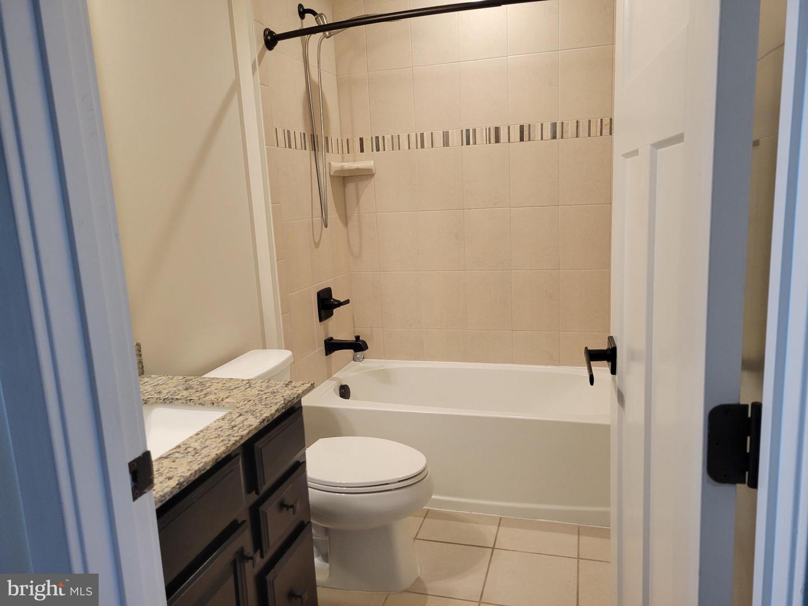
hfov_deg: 67.3
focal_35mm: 26
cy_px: 303
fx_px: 607
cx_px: 404
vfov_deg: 53.1
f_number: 1.8
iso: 200
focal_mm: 5.4
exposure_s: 1/120
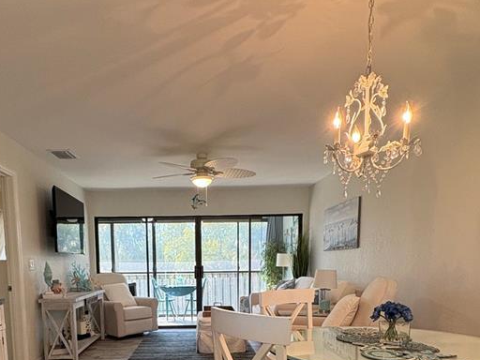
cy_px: 311
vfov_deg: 45.9
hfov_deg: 63.0
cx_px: 196
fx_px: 388
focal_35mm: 28
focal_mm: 2.22
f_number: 2.2
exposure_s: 1/120
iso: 200
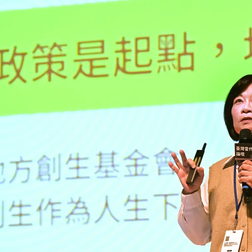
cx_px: 256
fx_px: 1623
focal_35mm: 197
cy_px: 167
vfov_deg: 8.9
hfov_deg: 8.8
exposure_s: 1/160
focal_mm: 105
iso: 2500
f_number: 4
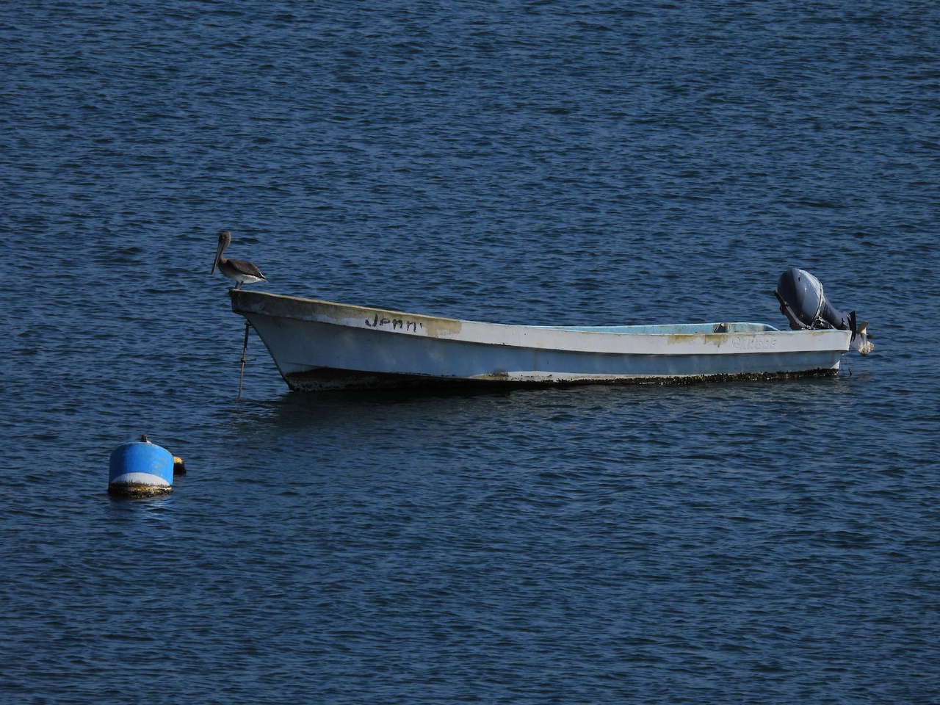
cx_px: 470
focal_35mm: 950
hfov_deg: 2.1
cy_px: 352
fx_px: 25797
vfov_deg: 1.6
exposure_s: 1/2000
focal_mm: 170
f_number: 5.6
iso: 100
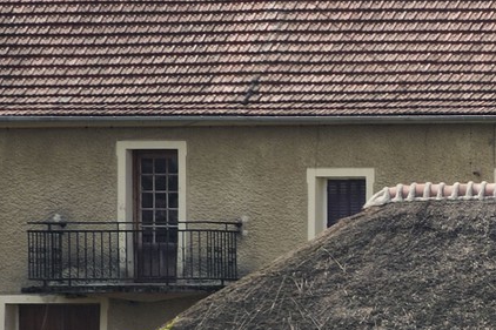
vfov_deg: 1.3
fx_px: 14088
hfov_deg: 2.0
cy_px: 613
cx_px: 914
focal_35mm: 1023
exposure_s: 1/320
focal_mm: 270
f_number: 11
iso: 200
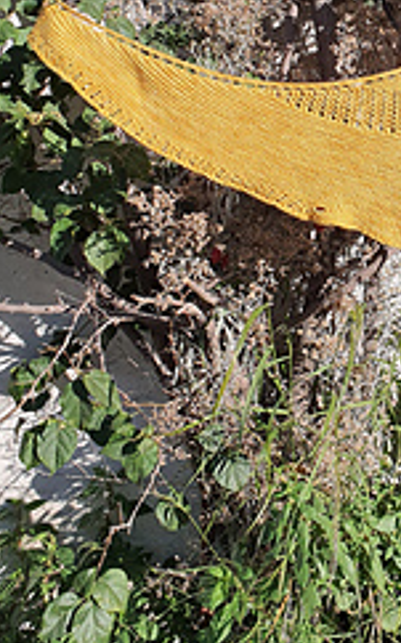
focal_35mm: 57
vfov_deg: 34.4
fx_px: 998
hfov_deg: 22.1
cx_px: 376
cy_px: 109
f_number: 2.4
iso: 50
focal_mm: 4.3
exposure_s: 1/1616
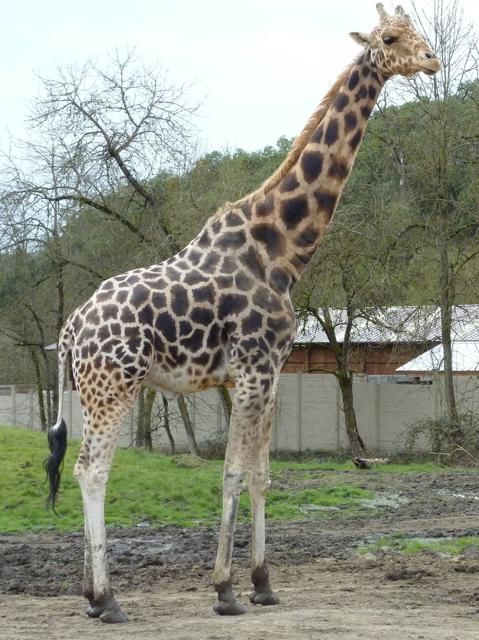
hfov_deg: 17.1
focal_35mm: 85
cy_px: 318
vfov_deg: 23.0
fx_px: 1569
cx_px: 429
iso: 250
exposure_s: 1/500
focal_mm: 10.3
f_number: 4
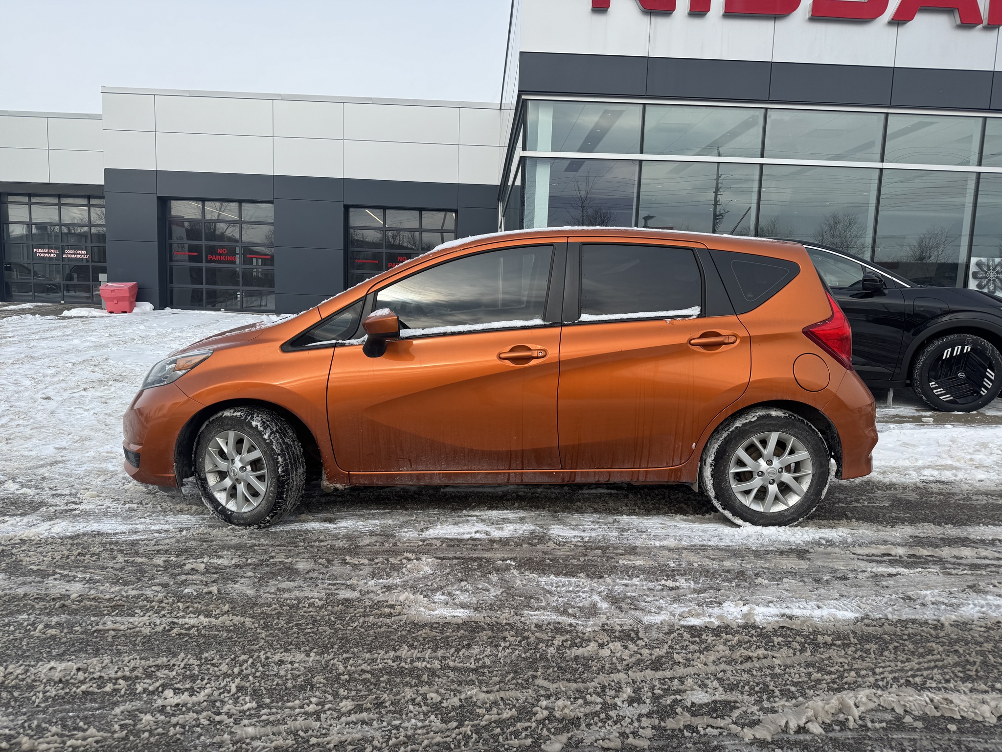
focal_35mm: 24
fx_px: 695
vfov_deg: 56.8
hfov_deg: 71.6
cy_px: 376
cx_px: 501
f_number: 1.78
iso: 80
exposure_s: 1/3096
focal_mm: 6.76
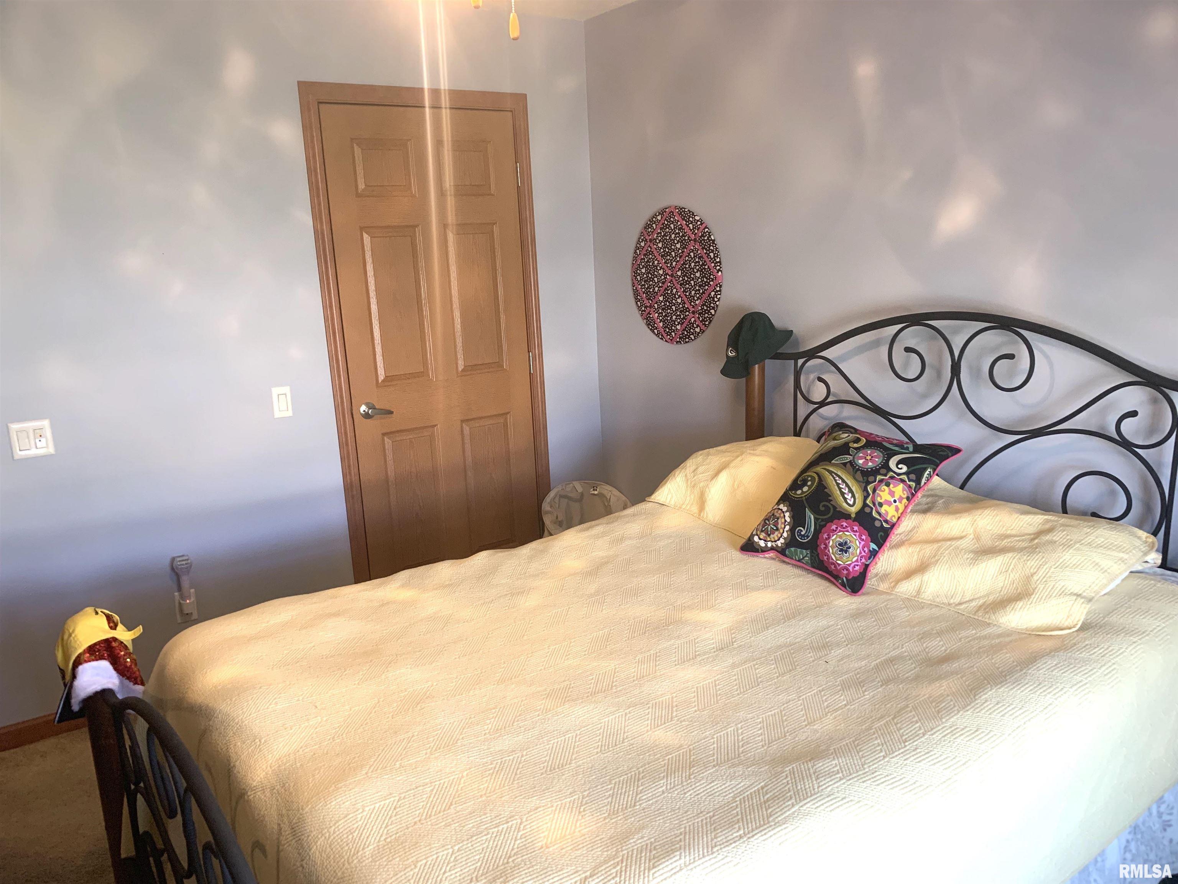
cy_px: 442
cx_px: 589
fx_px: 885
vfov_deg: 53.1
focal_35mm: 26
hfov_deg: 67.3
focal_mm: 4.25
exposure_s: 1/60
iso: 125
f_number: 1.8
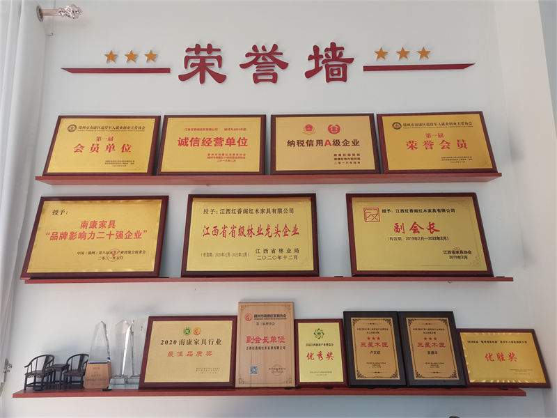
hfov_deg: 67.3
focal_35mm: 26
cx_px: 278
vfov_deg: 53.1
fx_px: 418
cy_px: 209
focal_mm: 5.58
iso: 64
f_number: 1.8
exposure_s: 1/100
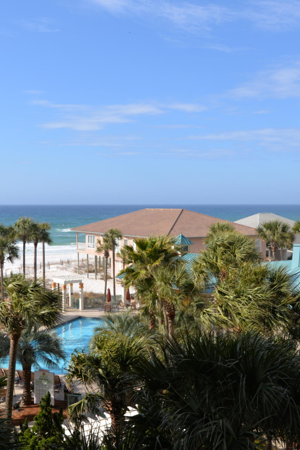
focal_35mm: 47
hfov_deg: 28.6
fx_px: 587
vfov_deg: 41.9
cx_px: 132
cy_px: 240
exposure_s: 1/200
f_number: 9
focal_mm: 24
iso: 100
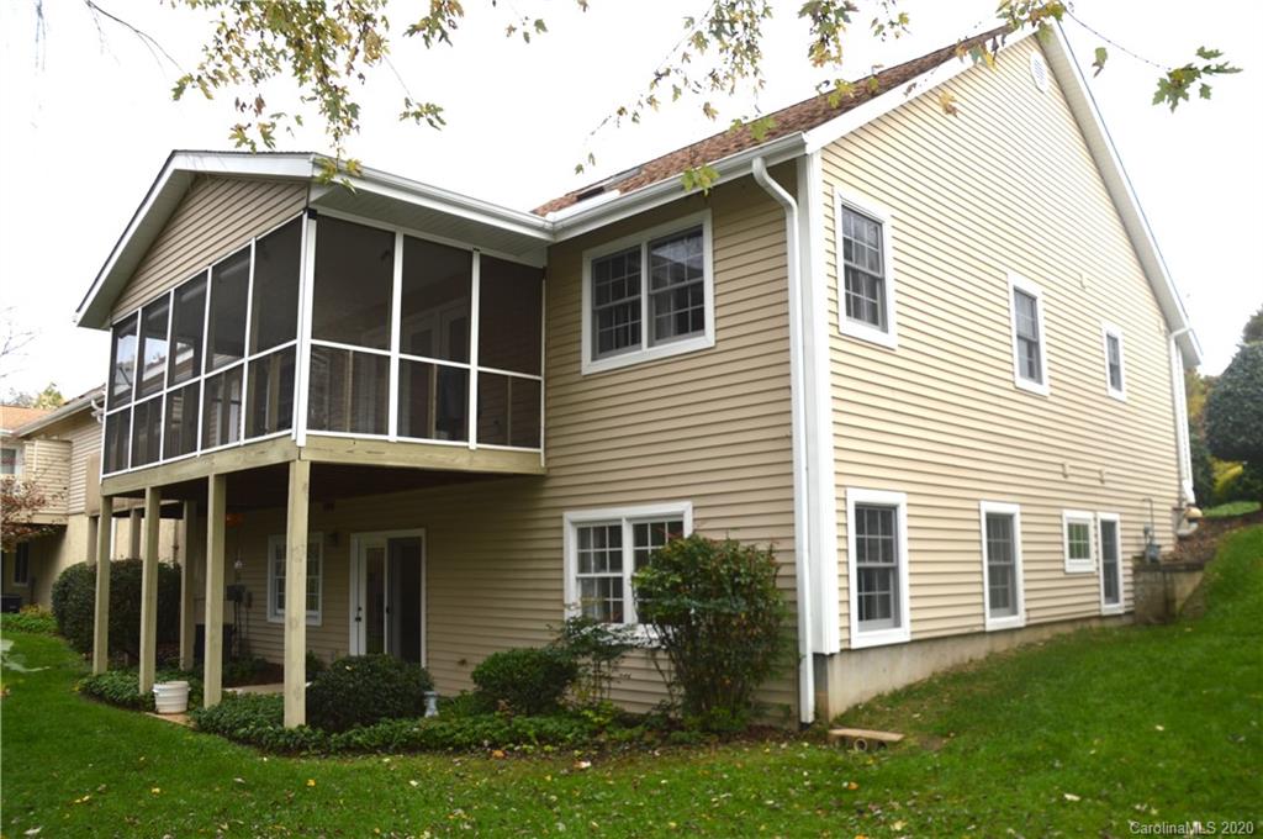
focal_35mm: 27
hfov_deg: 67.4
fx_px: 946
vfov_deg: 47.8
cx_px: 632
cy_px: 420
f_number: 7.1
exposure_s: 1/200
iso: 100
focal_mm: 18
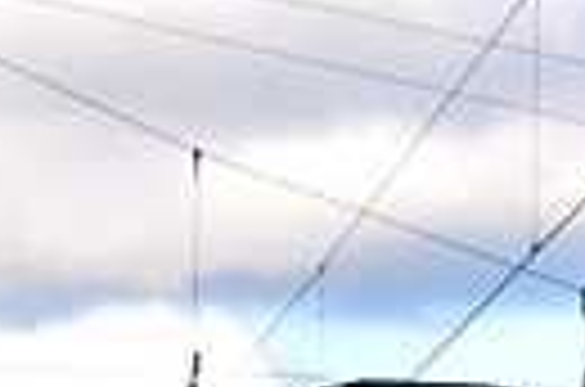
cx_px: 1728
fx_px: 4346
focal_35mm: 268
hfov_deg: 6.9
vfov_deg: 5.0
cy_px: 745
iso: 200
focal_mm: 29
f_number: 9
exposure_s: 1/100
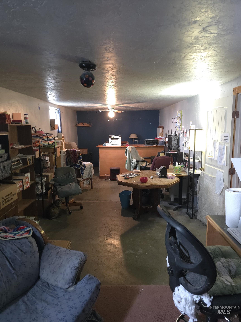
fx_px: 214
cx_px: 120
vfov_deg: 73.9
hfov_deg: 58.9
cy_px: 161
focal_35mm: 23
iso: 640
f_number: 1.7
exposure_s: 1/24
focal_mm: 6.3
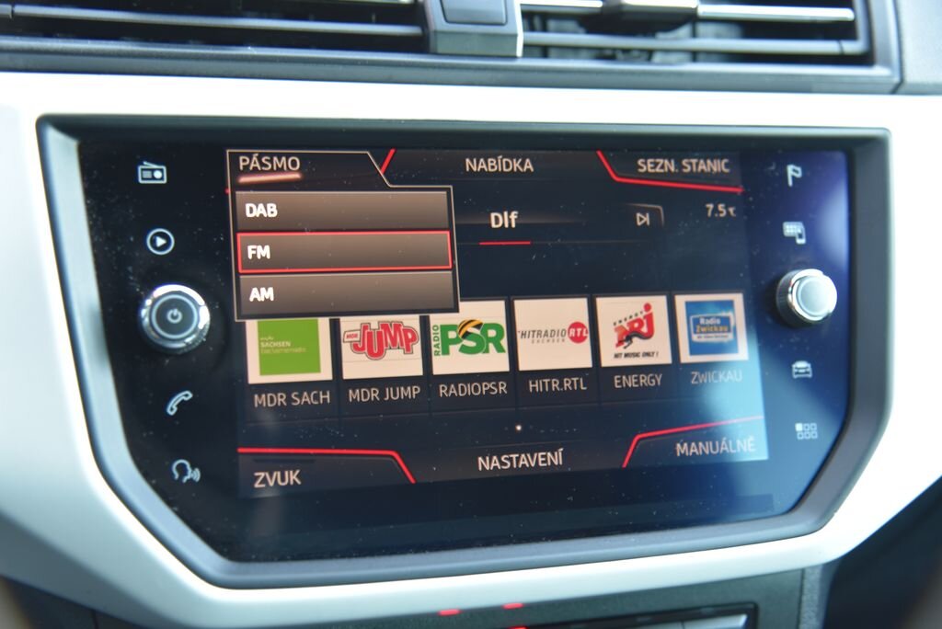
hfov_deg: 41.1
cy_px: 314
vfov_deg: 28.1
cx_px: 471
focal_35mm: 48
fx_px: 1257
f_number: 4
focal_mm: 48
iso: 500
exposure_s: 1/13
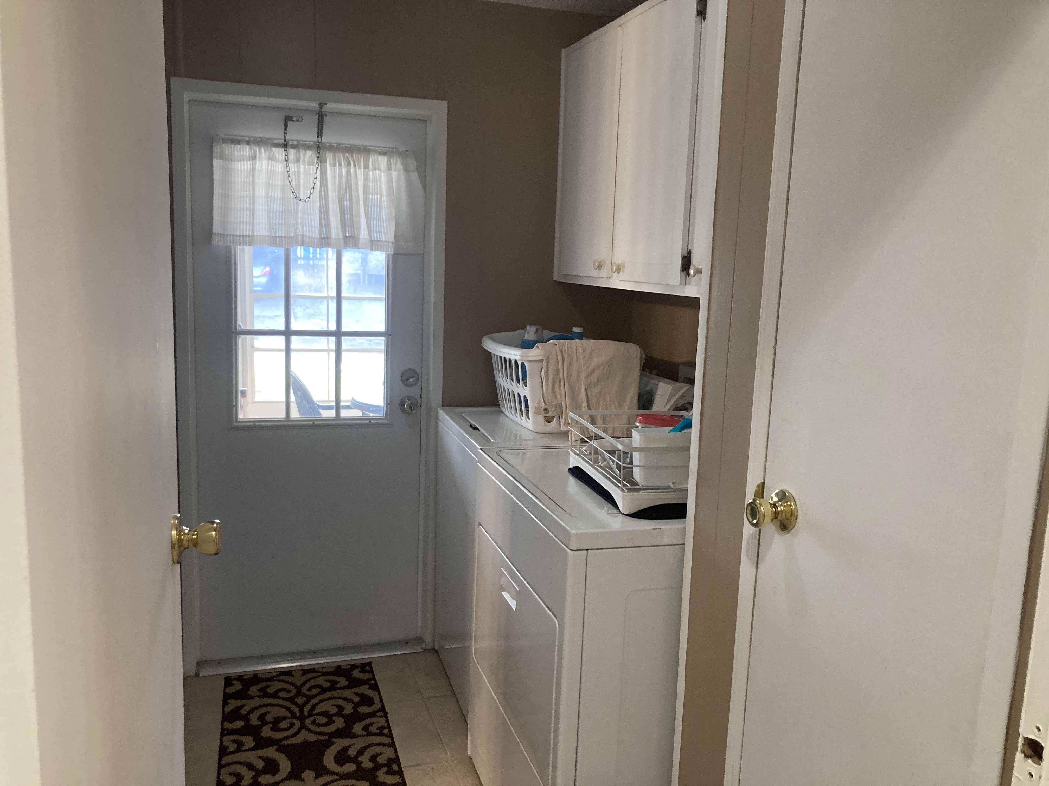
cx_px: 524
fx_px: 849
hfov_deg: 63.4
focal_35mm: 28
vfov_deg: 49.7
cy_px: 393
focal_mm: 3.99
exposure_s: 1/60
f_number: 1.8
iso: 200
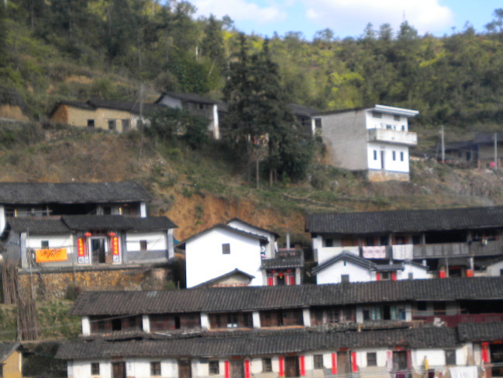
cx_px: 316
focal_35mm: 82
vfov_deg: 17.9
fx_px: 1192
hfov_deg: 23.8
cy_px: 276
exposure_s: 1/206
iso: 80
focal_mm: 9.3
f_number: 5.6
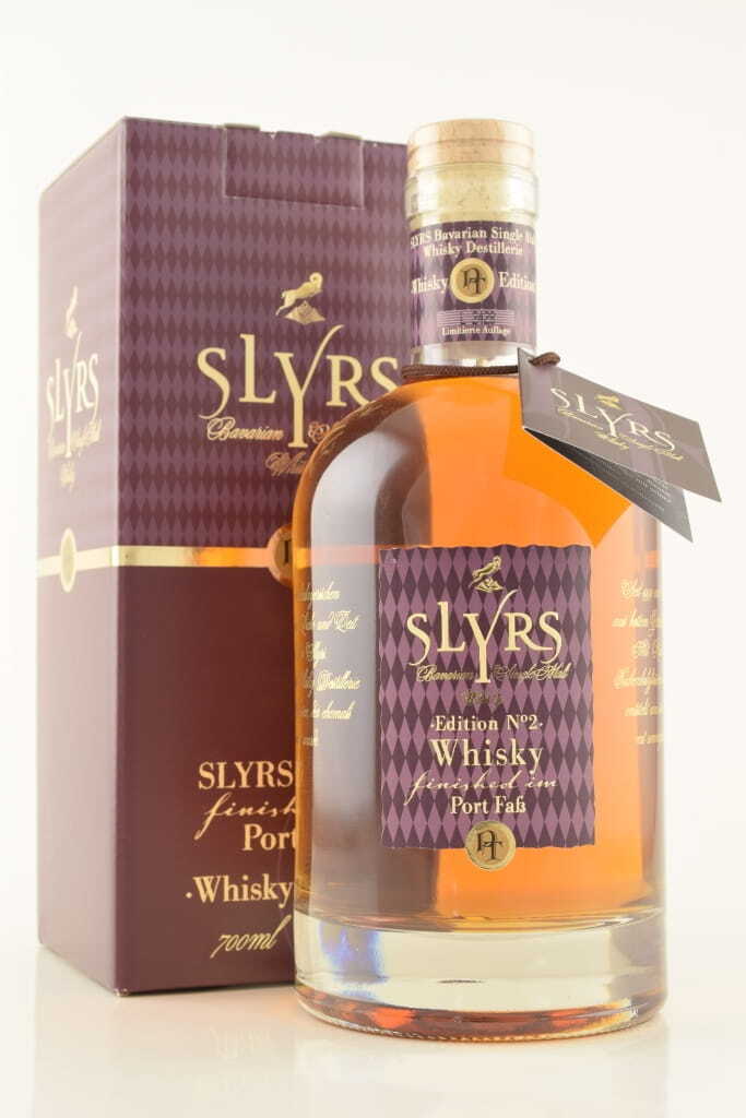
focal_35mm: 60
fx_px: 1864
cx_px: 373
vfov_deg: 33.4
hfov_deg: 22.6
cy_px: 559
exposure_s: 1/8
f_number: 10
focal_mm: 40
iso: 100
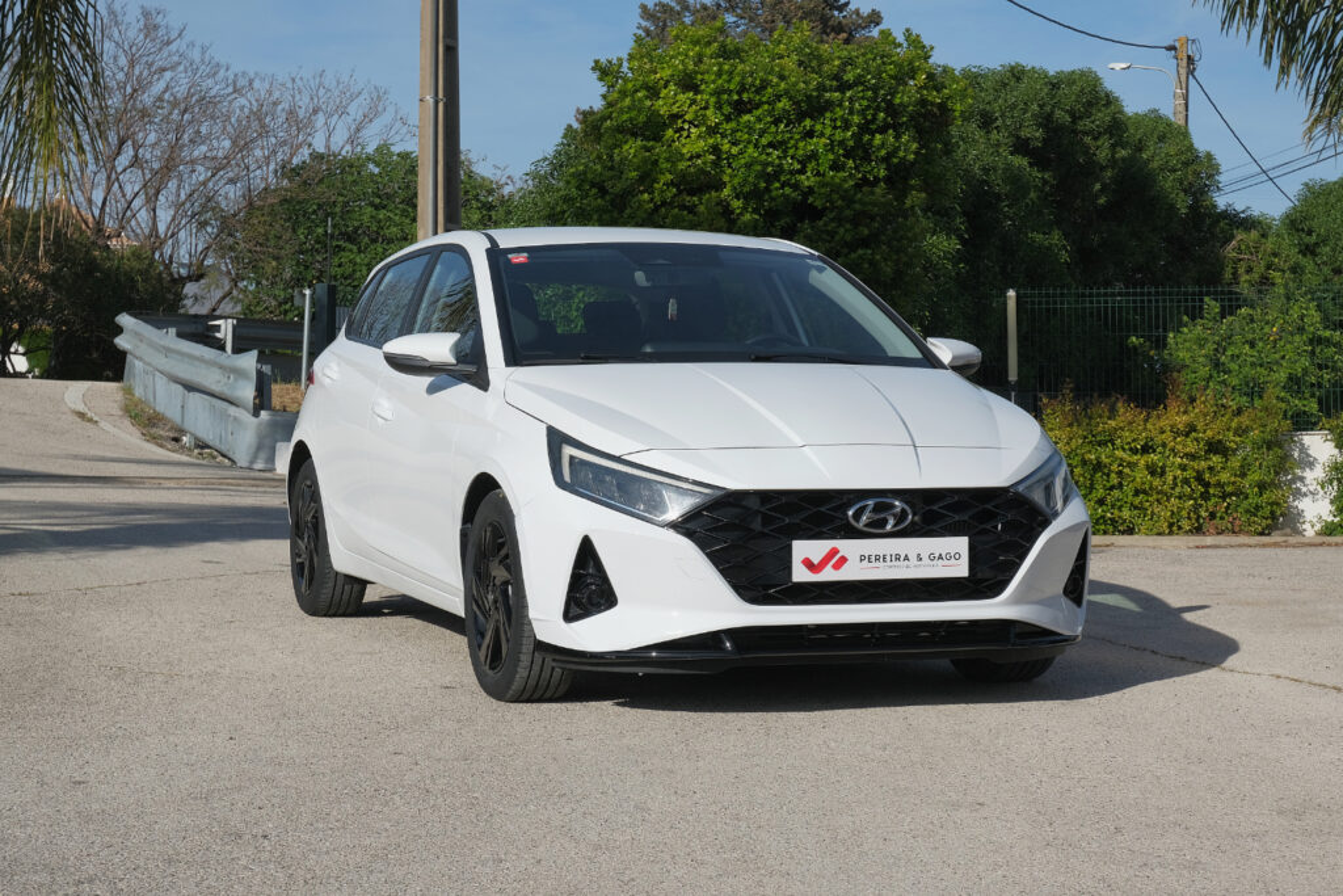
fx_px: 2537
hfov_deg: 29.7
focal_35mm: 68
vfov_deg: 20.0
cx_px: 672
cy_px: 448
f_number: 9
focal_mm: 45
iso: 160
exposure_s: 1/500
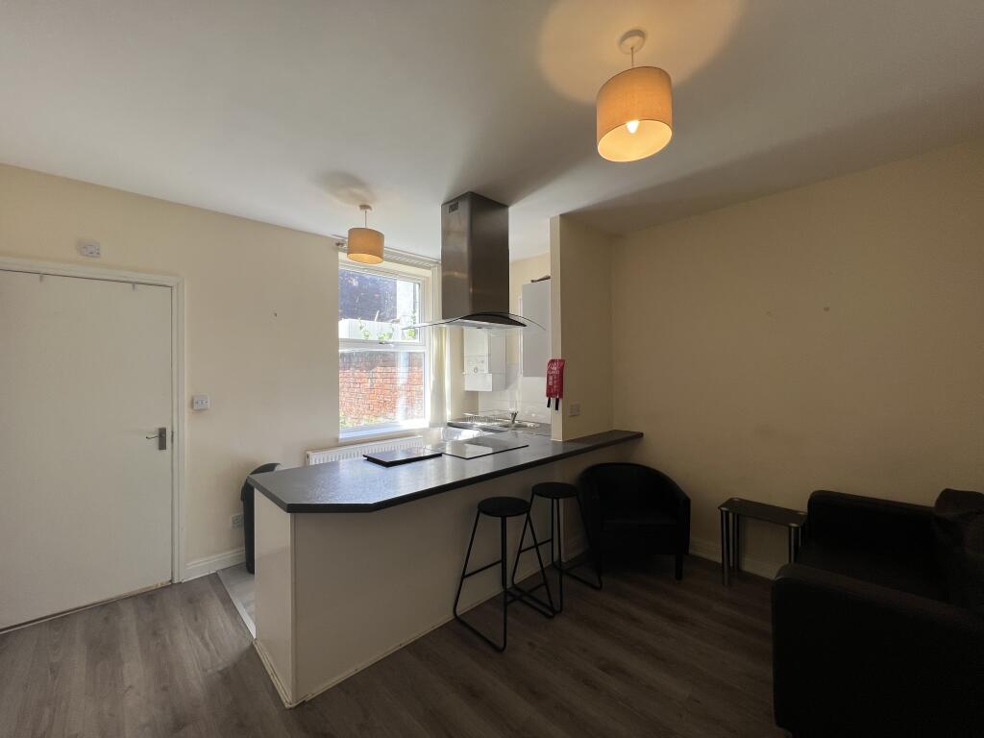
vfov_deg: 89.9
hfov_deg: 106.2
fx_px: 370
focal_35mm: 13
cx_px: 492
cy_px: 369
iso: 40
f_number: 1.8
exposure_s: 1/99
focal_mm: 1.57
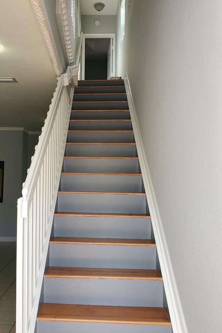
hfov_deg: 38.6
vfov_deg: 55.7
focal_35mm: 34
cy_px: 155
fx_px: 314
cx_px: 79
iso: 80
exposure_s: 1/120
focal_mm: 4.3
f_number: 2.4
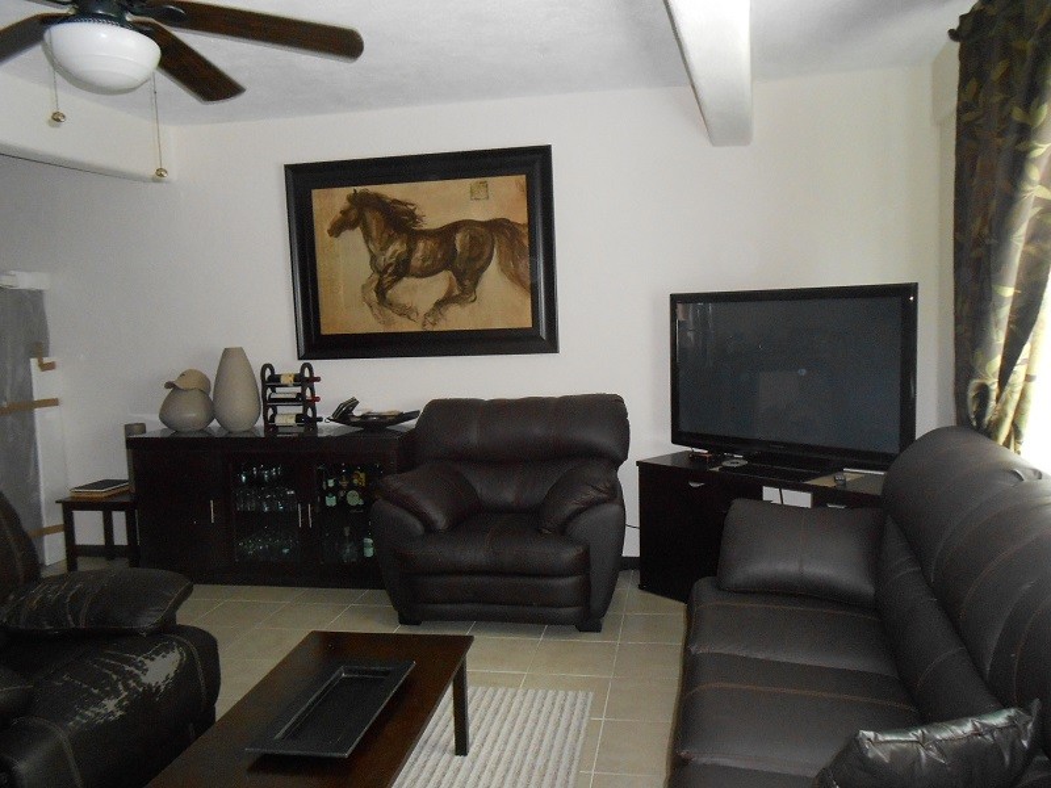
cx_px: 526
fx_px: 789
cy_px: 394
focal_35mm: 26
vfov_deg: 53.1
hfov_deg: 67.3
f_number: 3.5
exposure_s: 1/25
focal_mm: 4.6
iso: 500
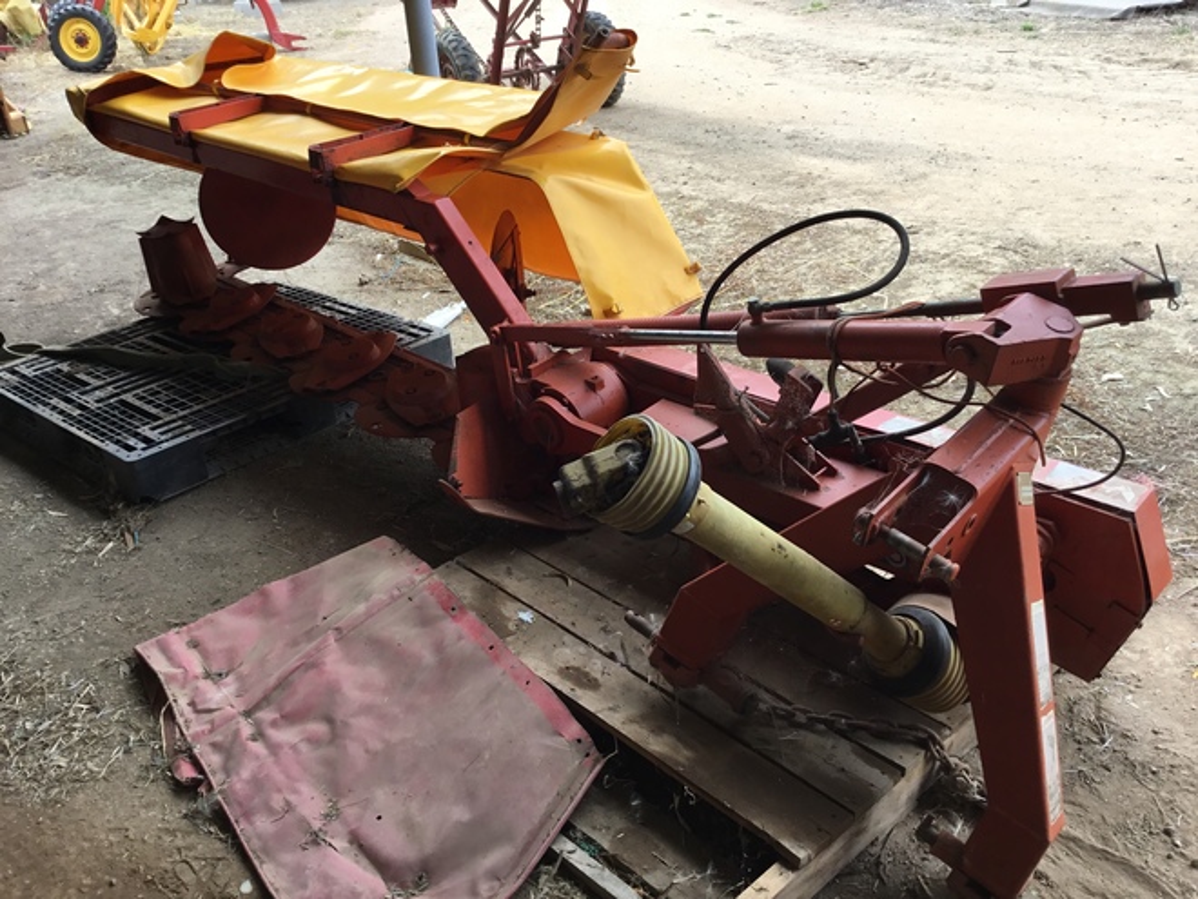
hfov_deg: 58.4
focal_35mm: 31
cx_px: 599
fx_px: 1073
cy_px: 450
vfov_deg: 45.4
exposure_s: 1/196
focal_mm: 3.3
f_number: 2.4
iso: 25
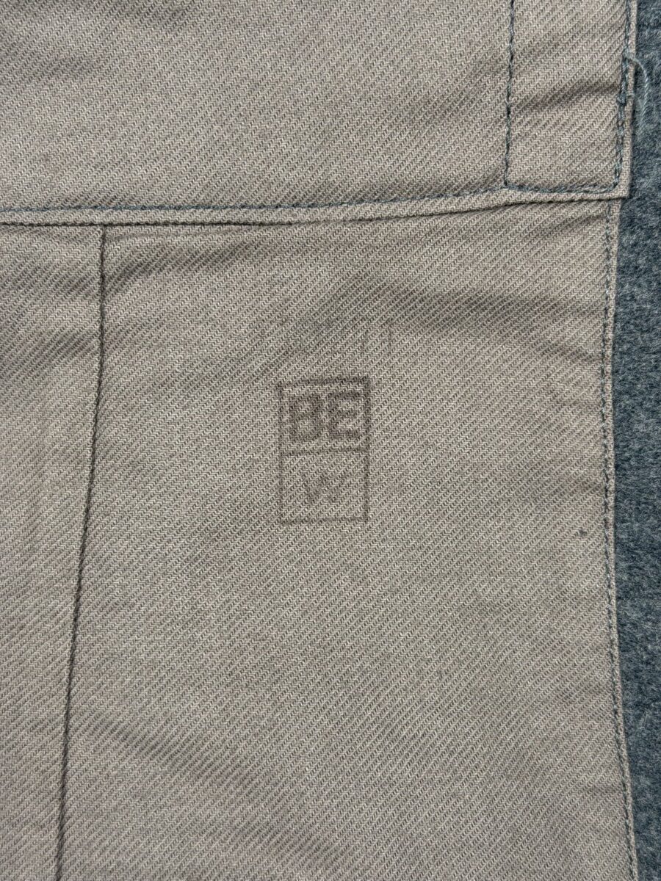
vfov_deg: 39.7
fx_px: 1222
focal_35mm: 48
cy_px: 440
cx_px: 330
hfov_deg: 30.3
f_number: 1.78
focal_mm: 6.76
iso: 64
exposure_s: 1/50
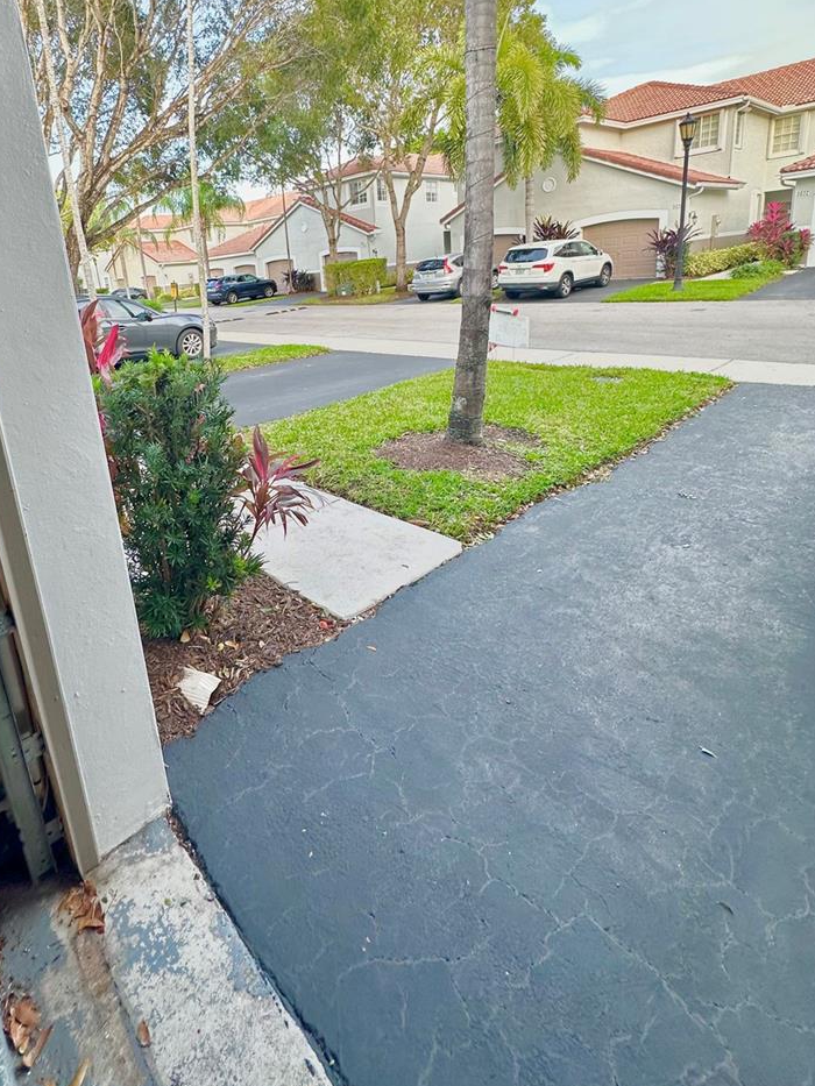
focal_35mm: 18
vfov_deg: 86.0
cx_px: 304
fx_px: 565
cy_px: 405
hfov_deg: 70.4
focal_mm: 2.22
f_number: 2.2
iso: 50
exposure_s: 1/99
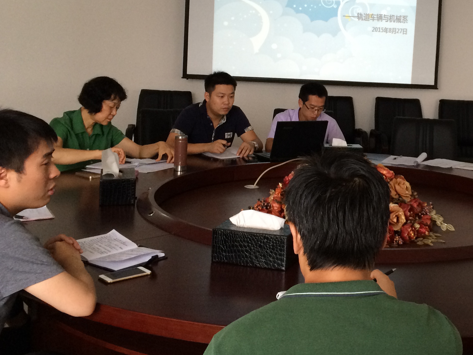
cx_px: 371
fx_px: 697
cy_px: 86
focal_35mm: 51
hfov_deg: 36.4
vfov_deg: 28.1
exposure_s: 1/30
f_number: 2.2
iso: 64
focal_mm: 4.15
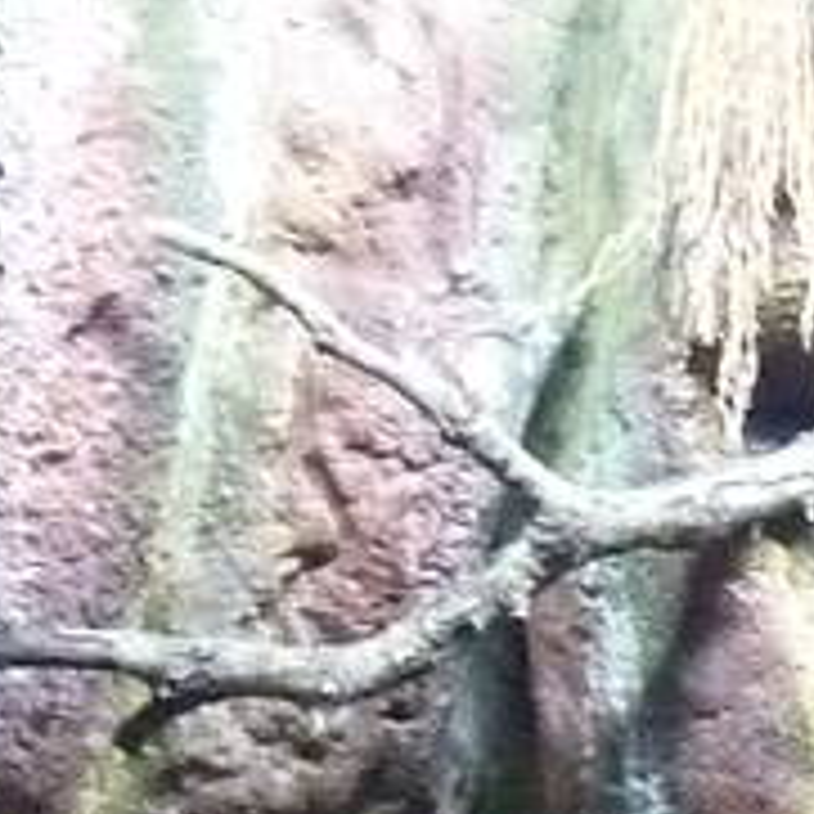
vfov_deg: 8.8
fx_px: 5188
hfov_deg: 8.5
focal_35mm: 195
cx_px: 1659
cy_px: 1169
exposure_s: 1/15
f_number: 3.3
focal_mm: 4.1
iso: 800
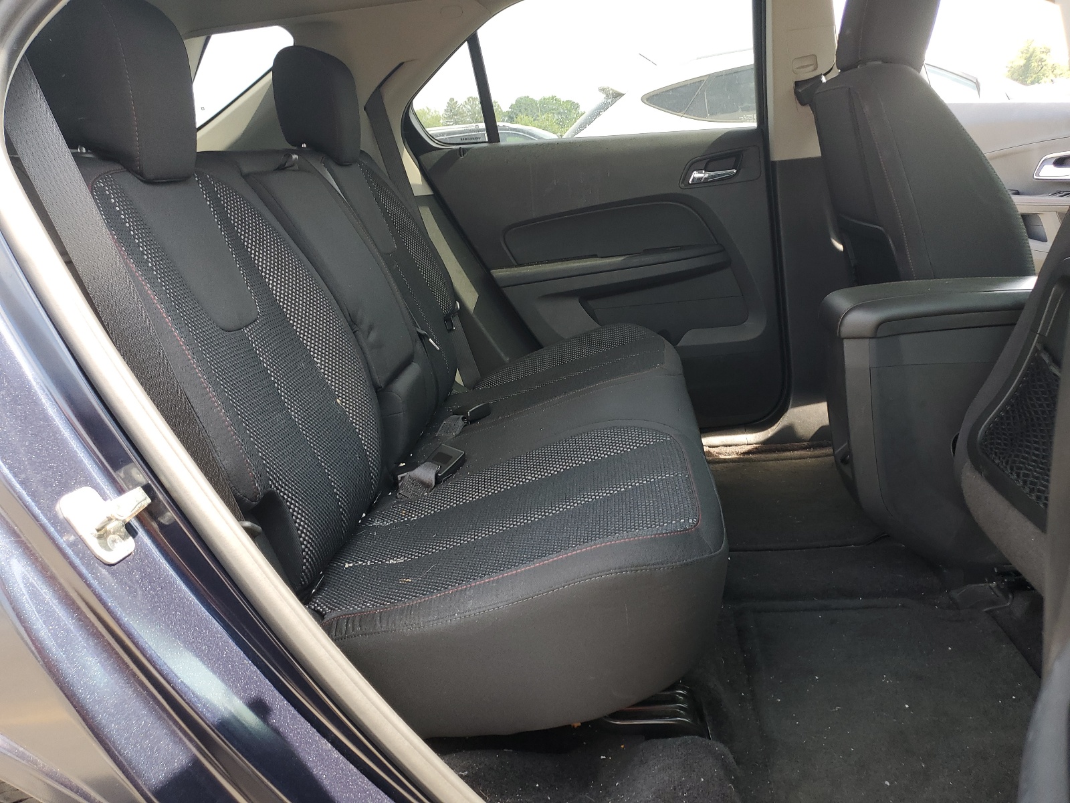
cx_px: 535
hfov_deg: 67.3
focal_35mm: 26
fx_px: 804
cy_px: 402
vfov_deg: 53.1
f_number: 1.5
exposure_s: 1/179
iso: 50
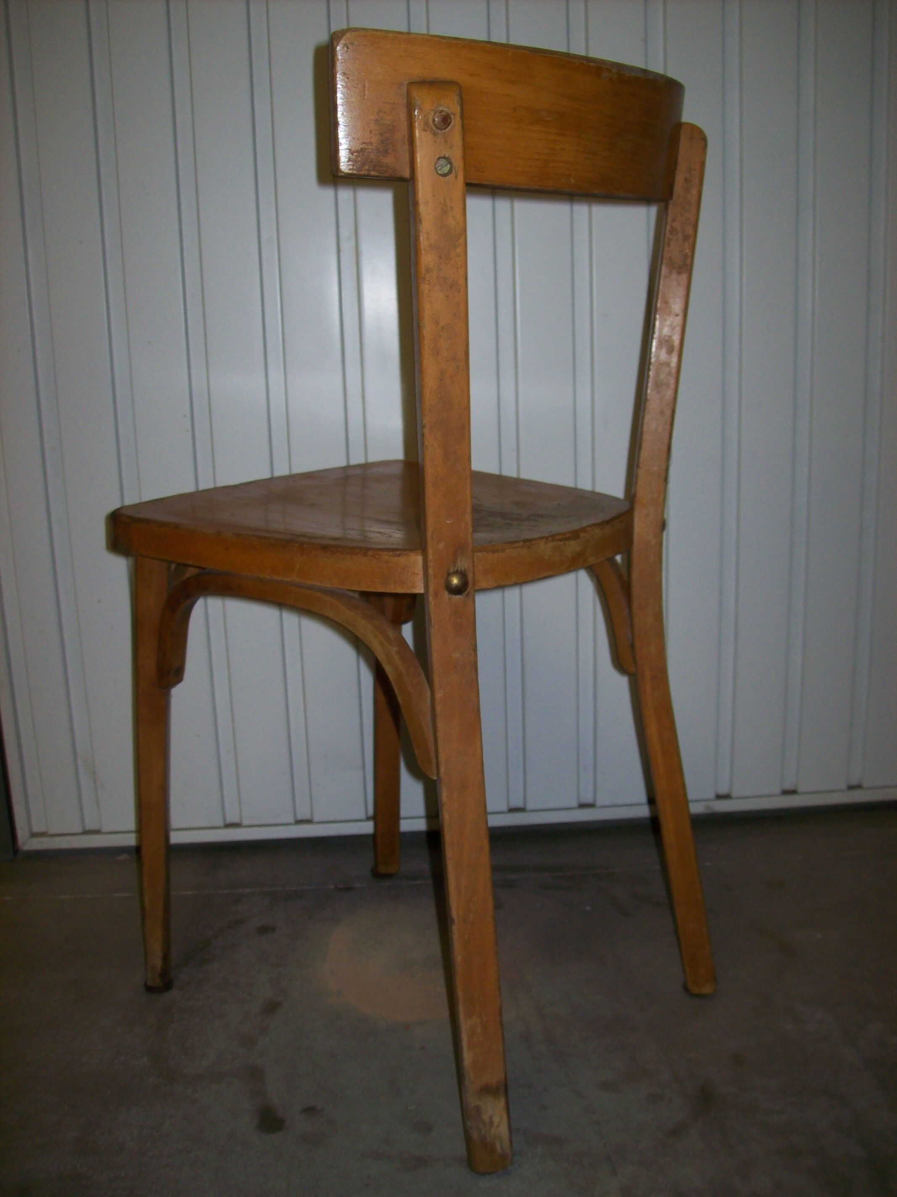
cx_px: 448
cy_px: 598
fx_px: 1245
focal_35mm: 36
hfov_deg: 39.6
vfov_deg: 51.4
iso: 80
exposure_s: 1/64
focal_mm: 6
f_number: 2.7
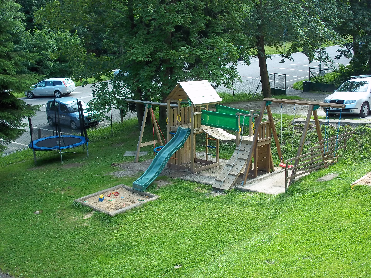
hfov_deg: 41.2
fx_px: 493
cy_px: 139
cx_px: 186
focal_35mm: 46
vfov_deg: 31.5
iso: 80
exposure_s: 1/160
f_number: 3.5
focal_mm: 8.2
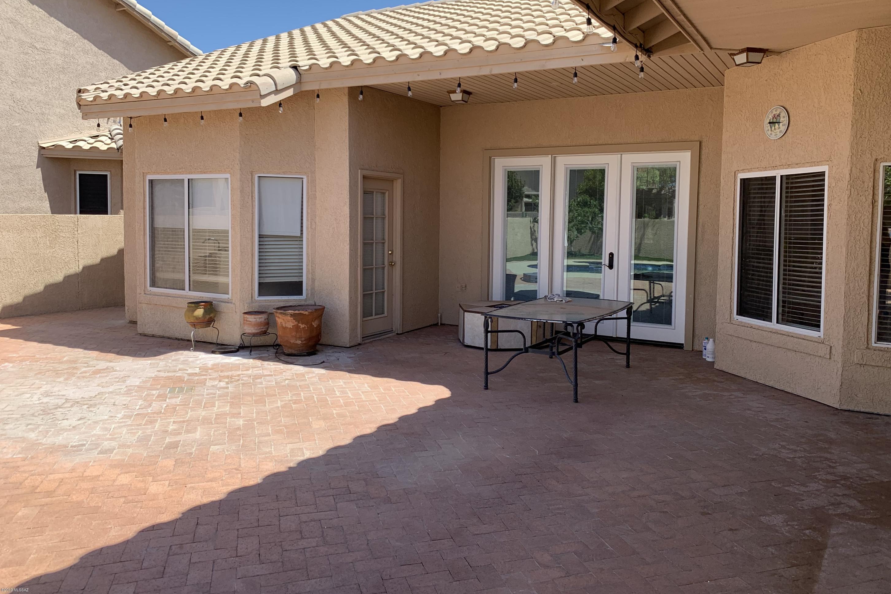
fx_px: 693
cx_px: 461
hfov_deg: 65.5
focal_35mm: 28
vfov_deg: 46.3
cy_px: 266
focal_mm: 4.25
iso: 25
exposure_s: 1/1314
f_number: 1.8
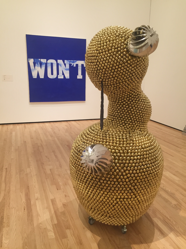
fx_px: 208
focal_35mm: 29
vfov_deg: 61.7
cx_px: 93
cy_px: 124
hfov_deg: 48.2
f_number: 2.2
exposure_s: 1/30
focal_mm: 4.15
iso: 125
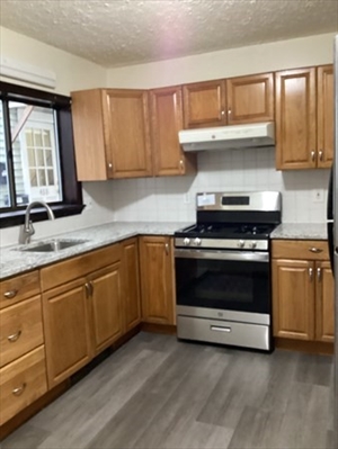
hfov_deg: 45.5
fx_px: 403
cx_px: 169
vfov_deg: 58.3
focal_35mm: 31
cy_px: 224
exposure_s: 1/40
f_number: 2.4
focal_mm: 3.3
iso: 320
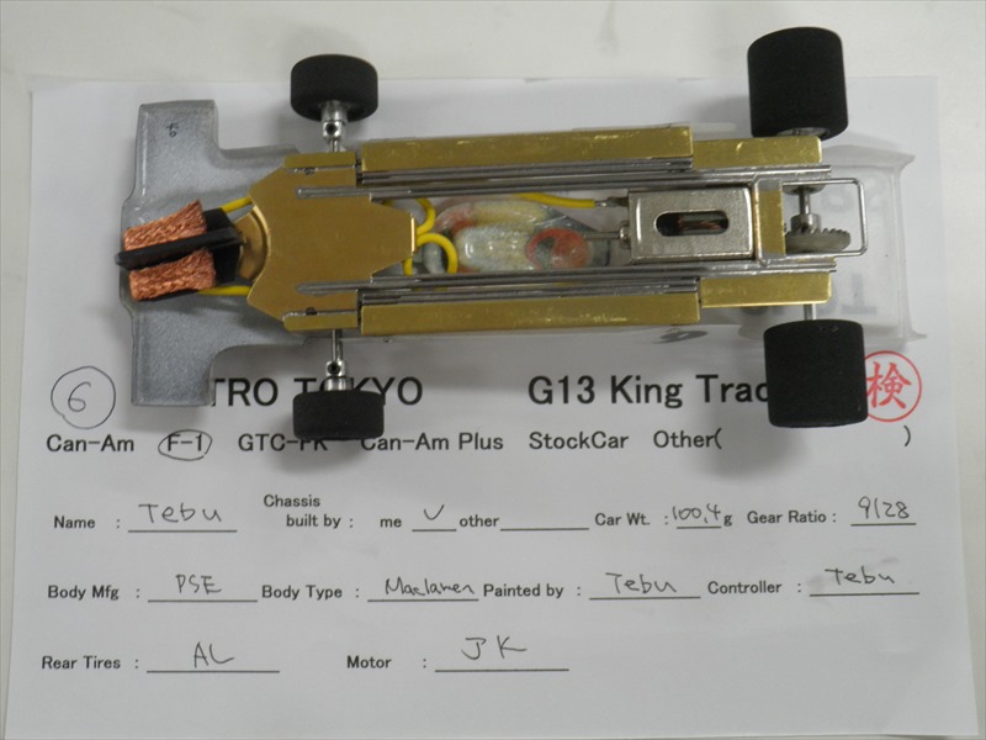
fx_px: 1168
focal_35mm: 41
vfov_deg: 35.1
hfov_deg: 45.8
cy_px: 370
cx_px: 493
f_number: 3.9
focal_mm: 7.3
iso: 200
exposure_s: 1/20
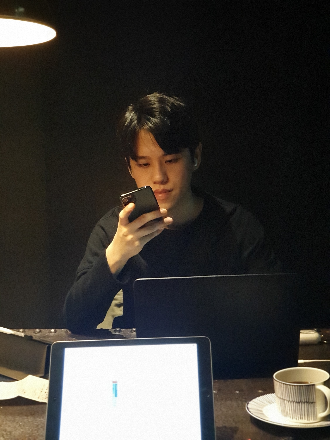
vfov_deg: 36.8
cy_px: 220
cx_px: 165
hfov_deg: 28.0
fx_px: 661
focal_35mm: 52
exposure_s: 1/24
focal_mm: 6
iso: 1250
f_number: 2.4
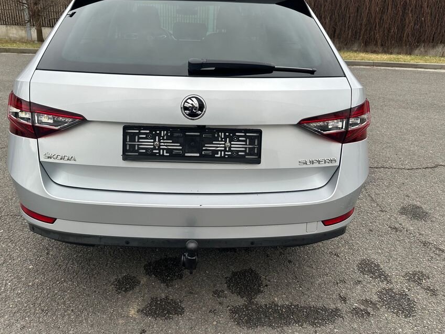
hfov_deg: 61.4
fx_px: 373
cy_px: 141
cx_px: 193
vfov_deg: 48.1
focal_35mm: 29
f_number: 1.78
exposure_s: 1/555
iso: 80
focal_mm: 6.86
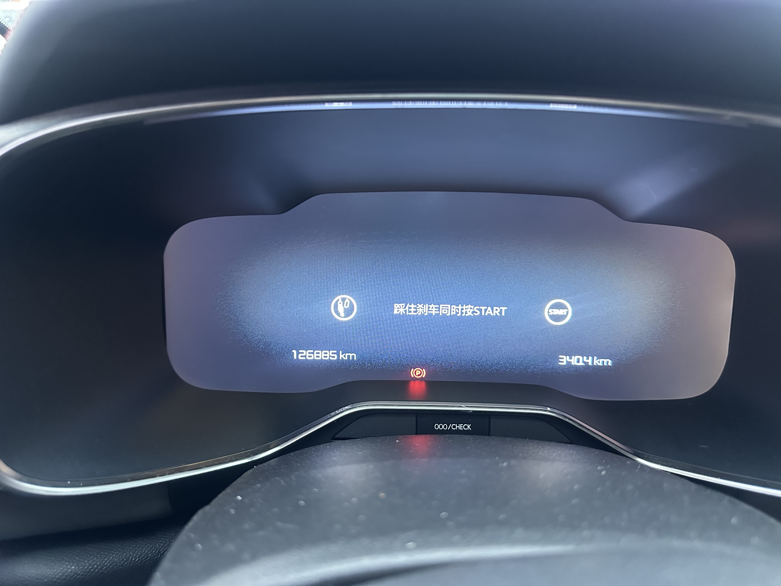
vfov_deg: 56.8
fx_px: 541
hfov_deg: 71.6
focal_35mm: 24
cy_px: 293
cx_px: 390
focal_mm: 6.86
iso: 1000
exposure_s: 1/52
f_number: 1.78
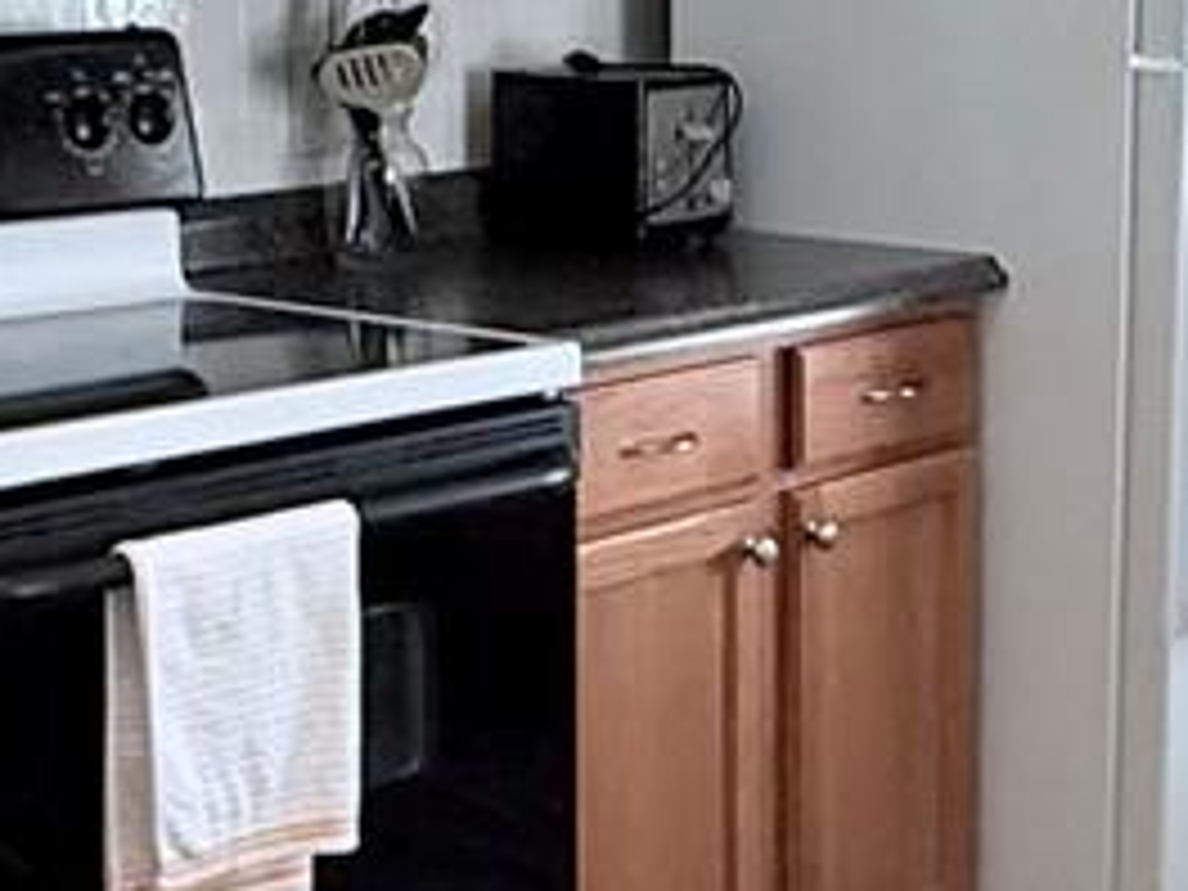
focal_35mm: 85
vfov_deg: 17.3
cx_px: 634
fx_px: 2917
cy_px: 288
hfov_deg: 23.0
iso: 250
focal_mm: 2.22
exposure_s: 1/120
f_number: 2.2
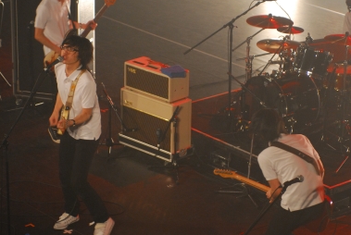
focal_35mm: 147
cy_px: 110
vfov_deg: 9.4
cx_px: 185
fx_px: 1435
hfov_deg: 13.9
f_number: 3.2
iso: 640
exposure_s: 1/80
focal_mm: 70
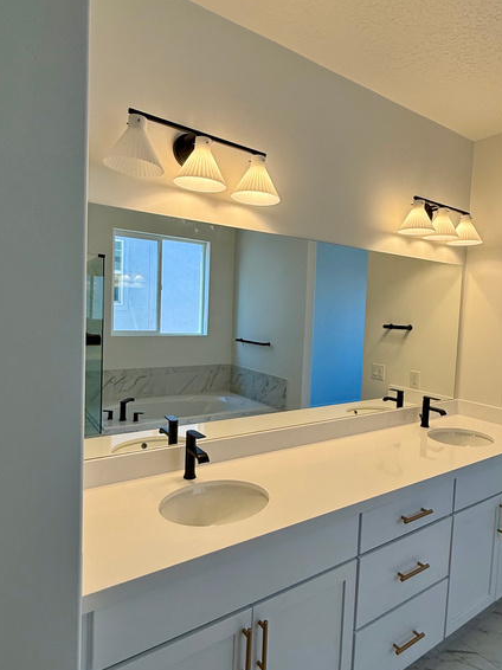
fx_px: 368
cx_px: 259
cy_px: 328
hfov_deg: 68.6
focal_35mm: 19
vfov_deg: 84.7
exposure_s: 1/171
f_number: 2.2
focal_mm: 2.22
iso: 64
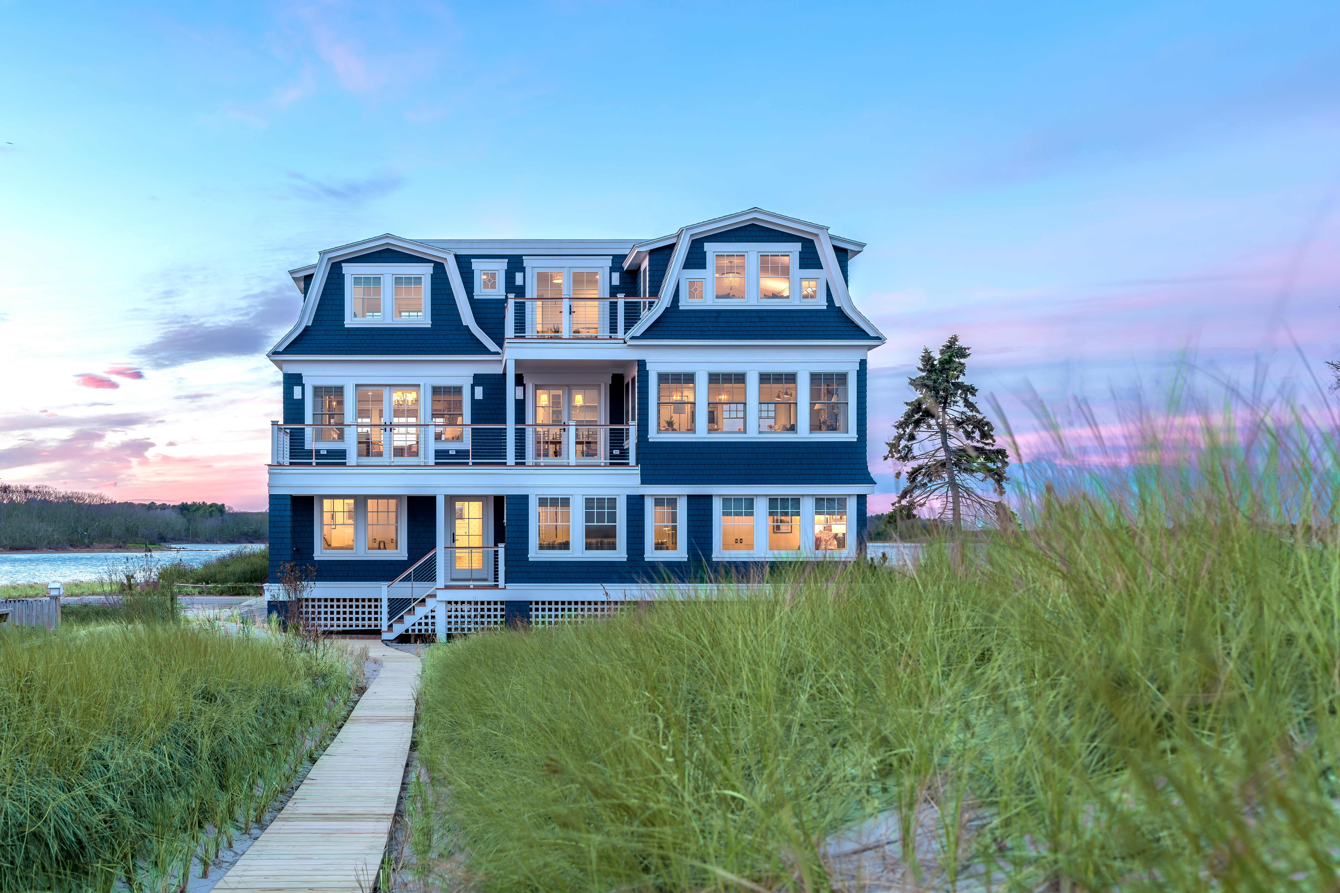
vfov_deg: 37.9
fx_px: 1303
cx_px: 670
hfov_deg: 54.4
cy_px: 446
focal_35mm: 35
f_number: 8
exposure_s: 1/3
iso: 31
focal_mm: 35
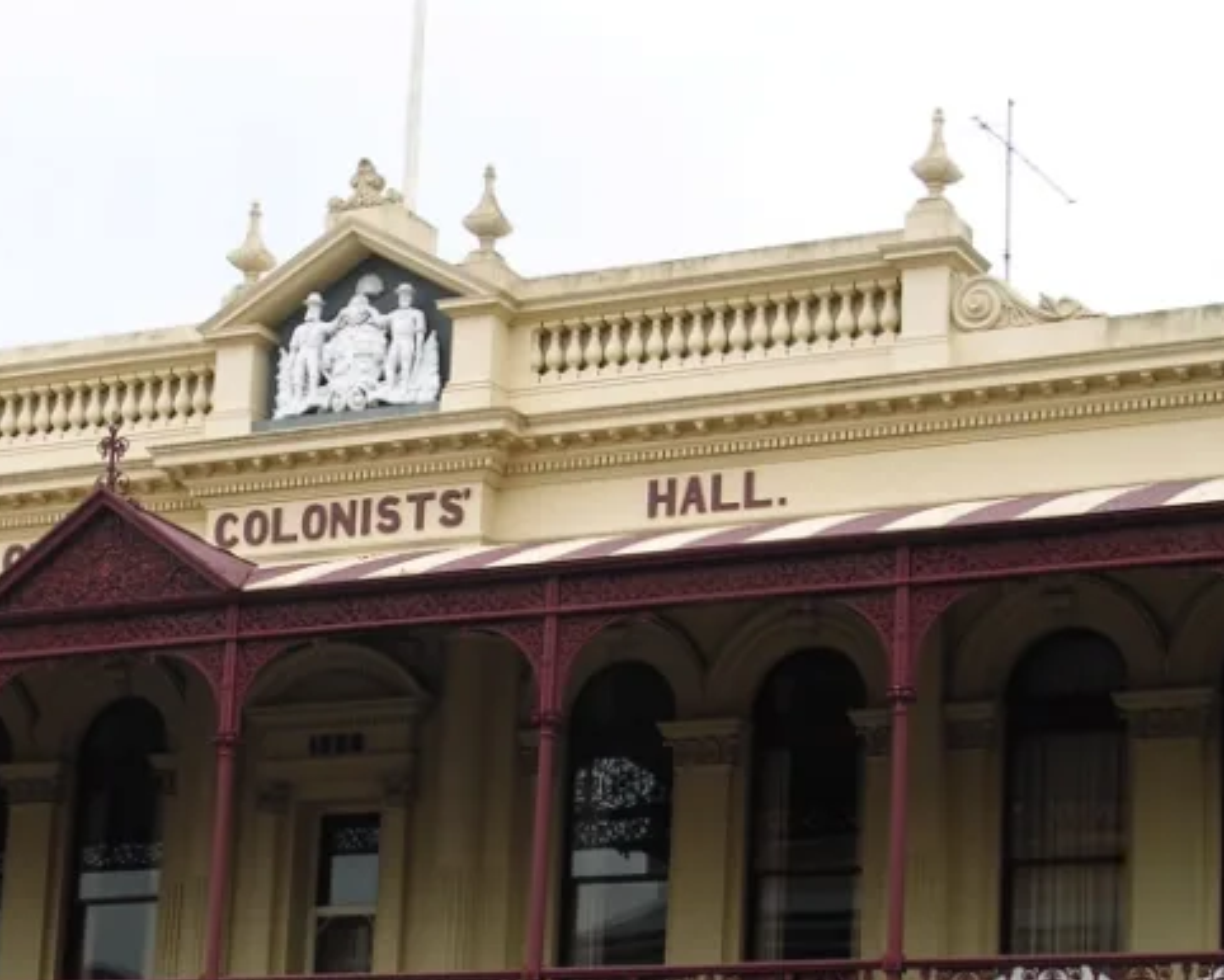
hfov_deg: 19.5
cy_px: 685
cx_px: 358
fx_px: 3552
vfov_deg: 15.7
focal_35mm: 98
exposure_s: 1/114
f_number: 3.5
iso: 100
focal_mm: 9.6
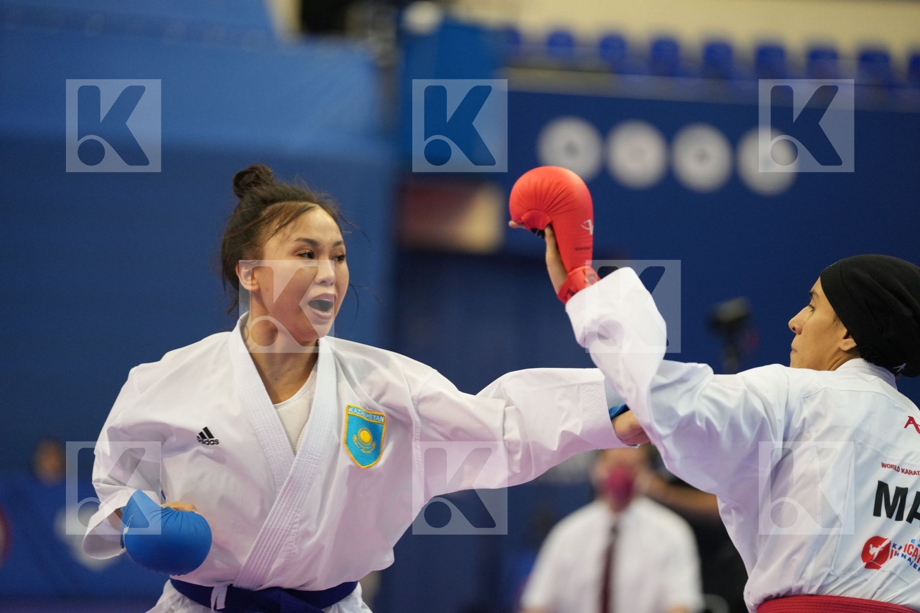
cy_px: 306
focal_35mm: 168
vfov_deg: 8.2
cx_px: 460
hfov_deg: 12.2
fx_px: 4293
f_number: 2.8
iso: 2500
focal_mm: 168
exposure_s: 1/1000
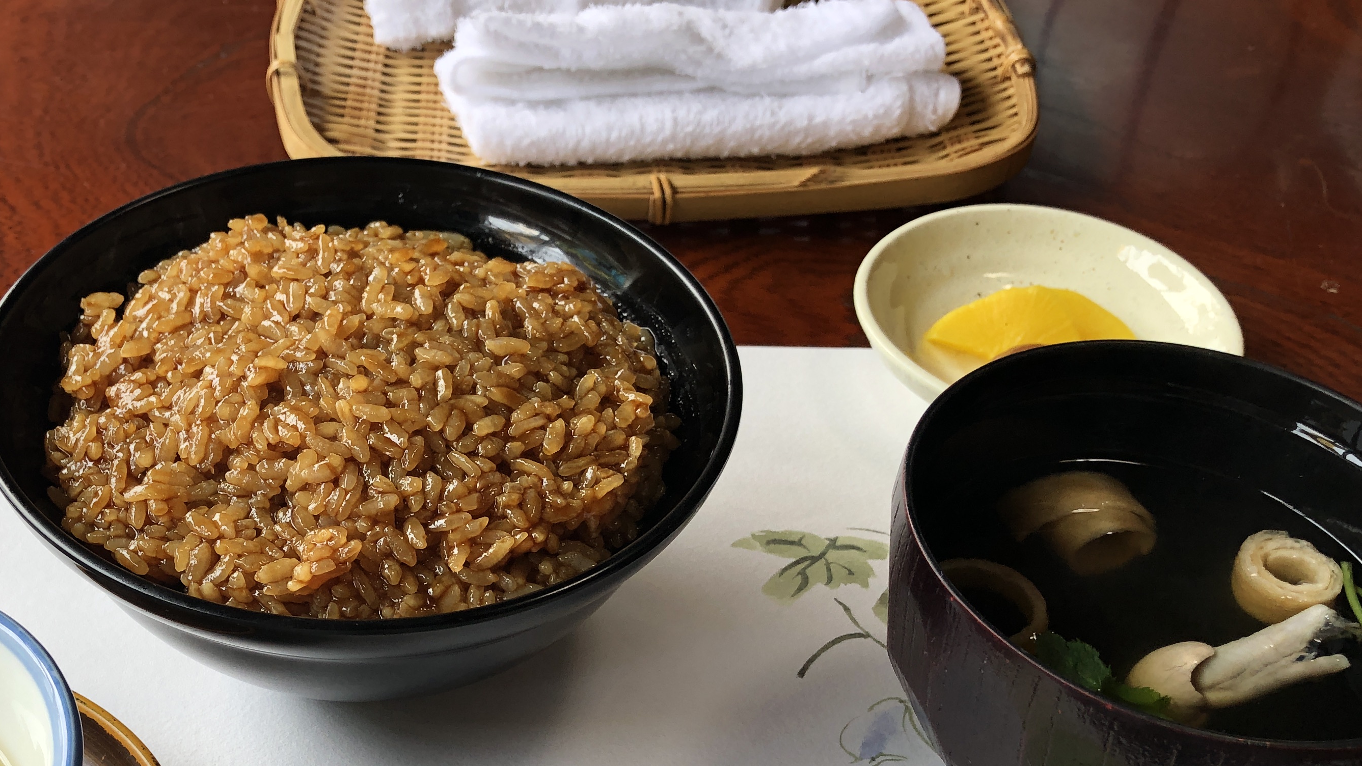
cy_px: 672
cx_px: 480
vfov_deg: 25.3
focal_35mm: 46
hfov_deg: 44.1
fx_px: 1661
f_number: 1.8
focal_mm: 4
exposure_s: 1/120
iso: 40
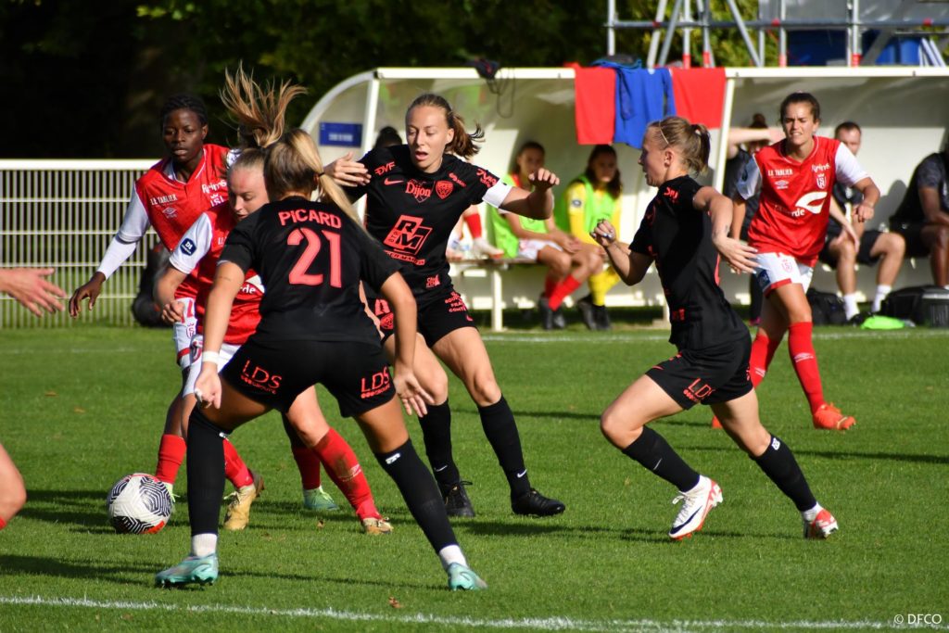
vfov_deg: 3.1
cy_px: 316
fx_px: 11863
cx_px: 474
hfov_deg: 4.6
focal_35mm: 450
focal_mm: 300
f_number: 8
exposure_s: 1/4000
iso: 640
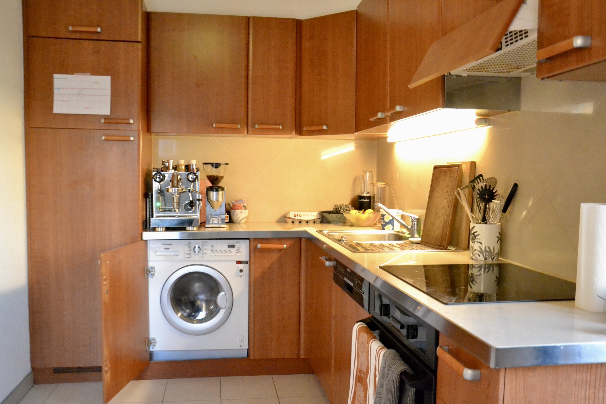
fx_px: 530
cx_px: 303
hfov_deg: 59.5
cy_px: 202
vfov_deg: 41.7
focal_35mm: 32
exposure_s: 1/160
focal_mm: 21
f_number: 3.8
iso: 6400
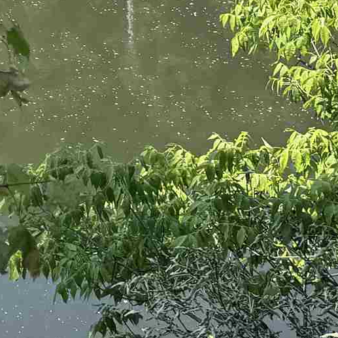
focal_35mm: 126
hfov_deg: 12.6
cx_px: -264
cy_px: -318
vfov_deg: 12.4
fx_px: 1392
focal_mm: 6.76
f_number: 1.78
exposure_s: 1/1059
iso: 80
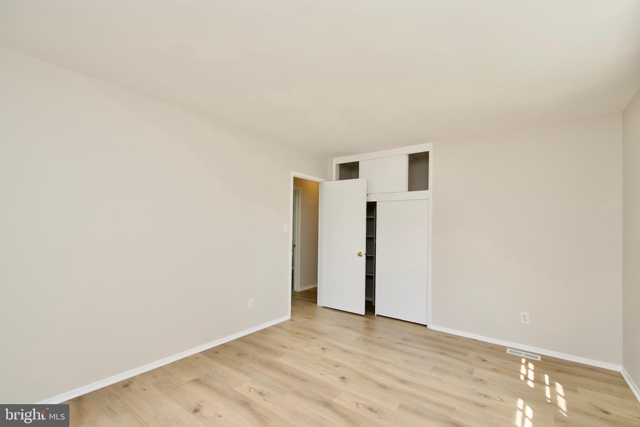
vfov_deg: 77.3
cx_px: 320
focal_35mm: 15
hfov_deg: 100.4
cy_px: 214
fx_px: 267
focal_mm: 10
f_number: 7.1
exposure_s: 1/80
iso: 320
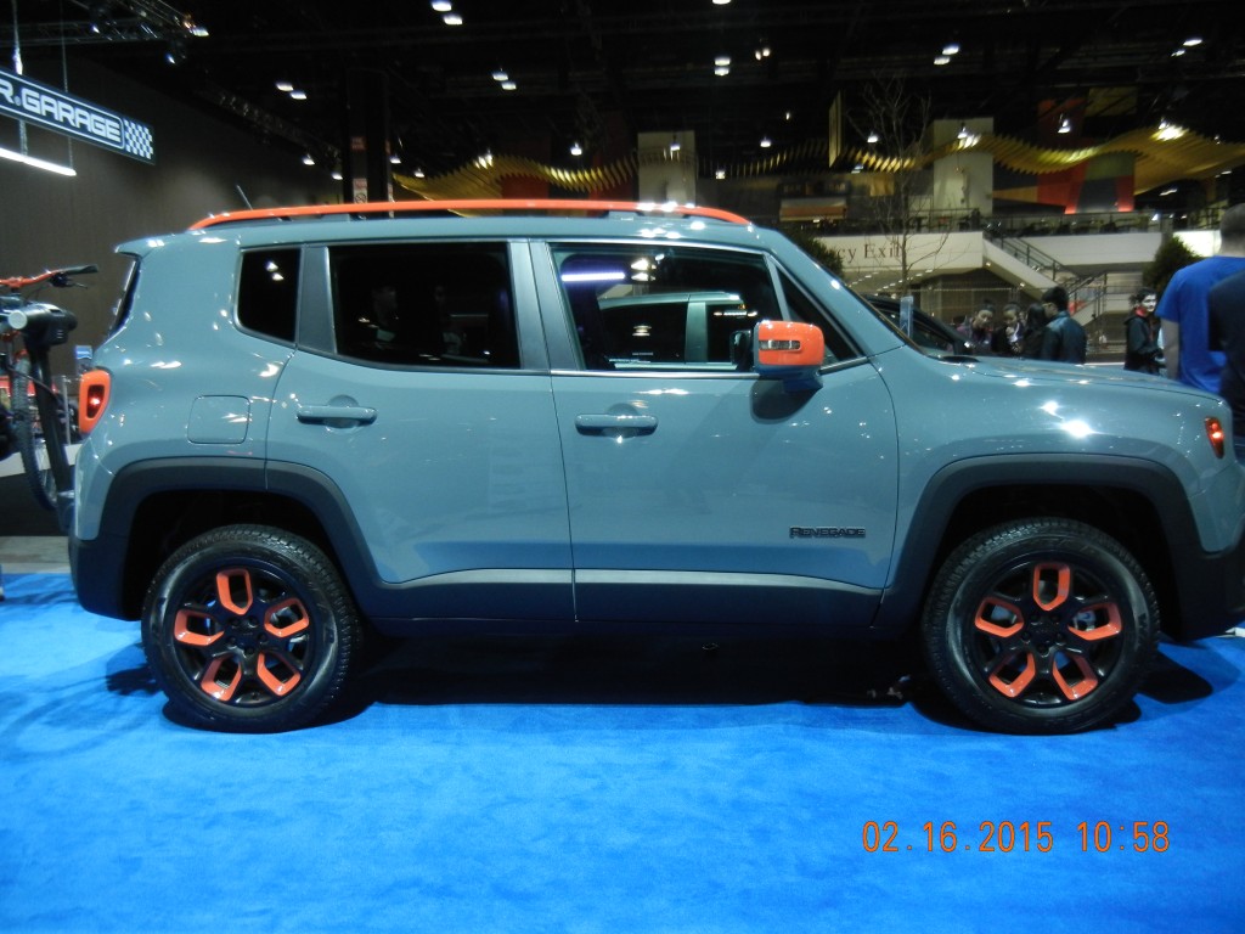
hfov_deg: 60.0
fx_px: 1079
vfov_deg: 46.8
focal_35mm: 30
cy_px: 467
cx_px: 622
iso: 400
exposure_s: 1/48.3
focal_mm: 5.4
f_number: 3.5
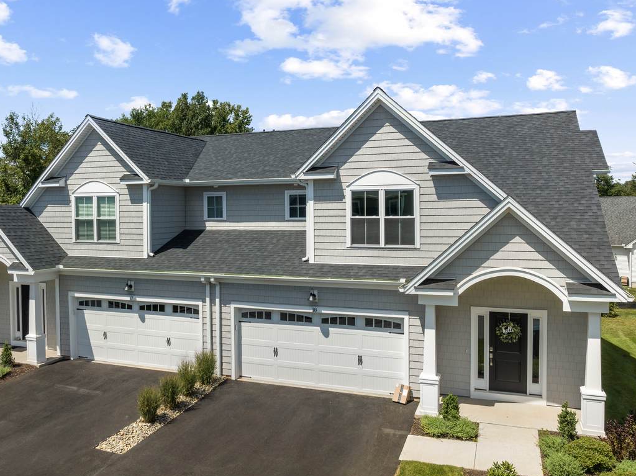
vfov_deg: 46.7
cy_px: 226
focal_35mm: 30
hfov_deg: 59.7
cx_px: 274
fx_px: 551
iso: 100
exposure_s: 1/120
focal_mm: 12.29
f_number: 5
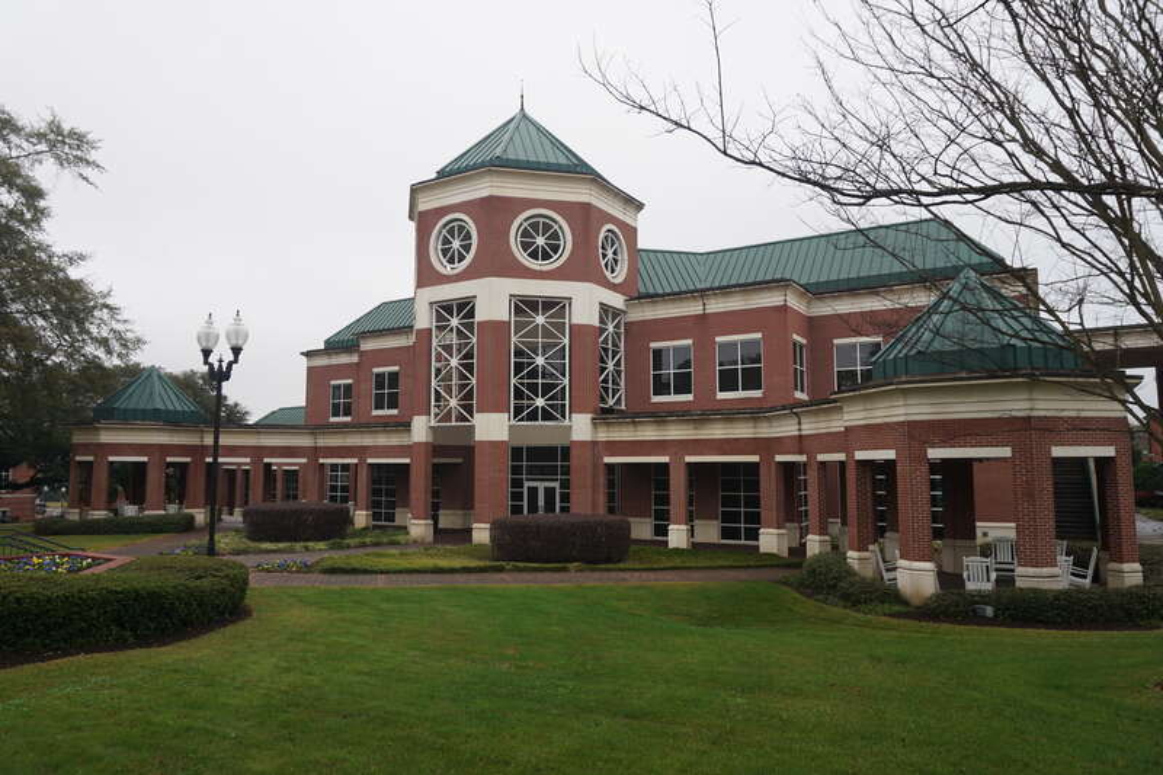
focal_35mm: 24
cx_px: 582
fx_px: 775
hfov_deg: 73.8
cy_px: 388
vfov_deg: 53.1
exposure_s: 1/60
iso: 100
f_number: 5
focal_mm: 16
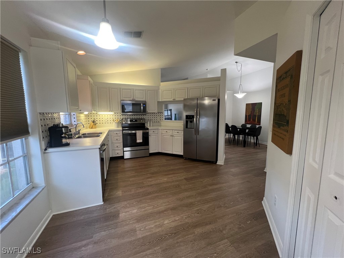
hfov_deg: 106.2
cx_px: 172
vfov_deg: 89.9
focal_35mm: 13
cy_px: 129
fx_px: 129
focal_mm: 1.57
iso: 160
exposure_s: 1/60
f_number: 1.8
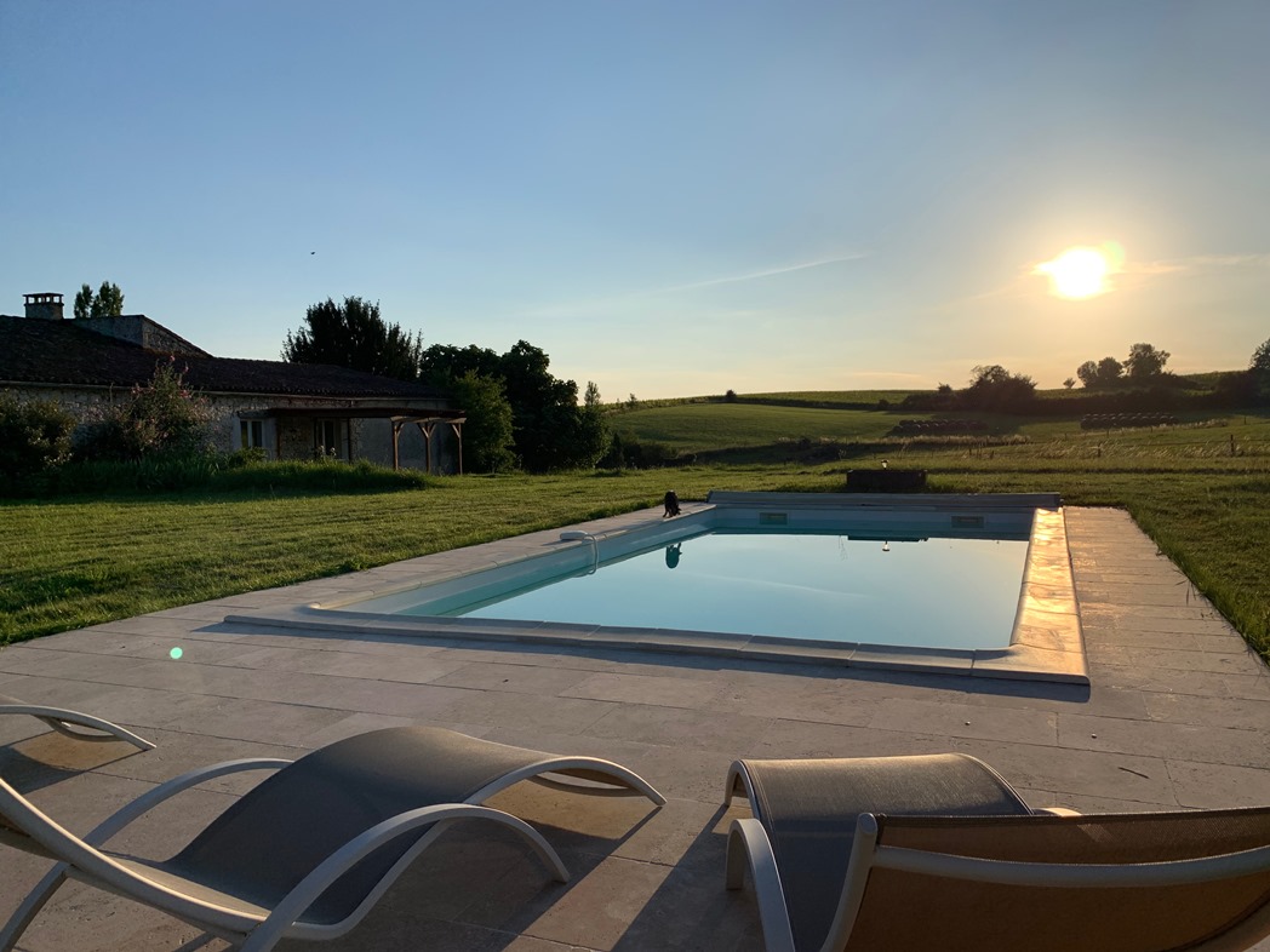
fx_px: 954
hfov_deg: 67.3
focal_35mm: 26
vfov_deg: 53.1
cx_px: 635
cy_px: 476
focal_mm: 4.25
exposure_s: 1/3650
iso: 25
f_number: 1.8
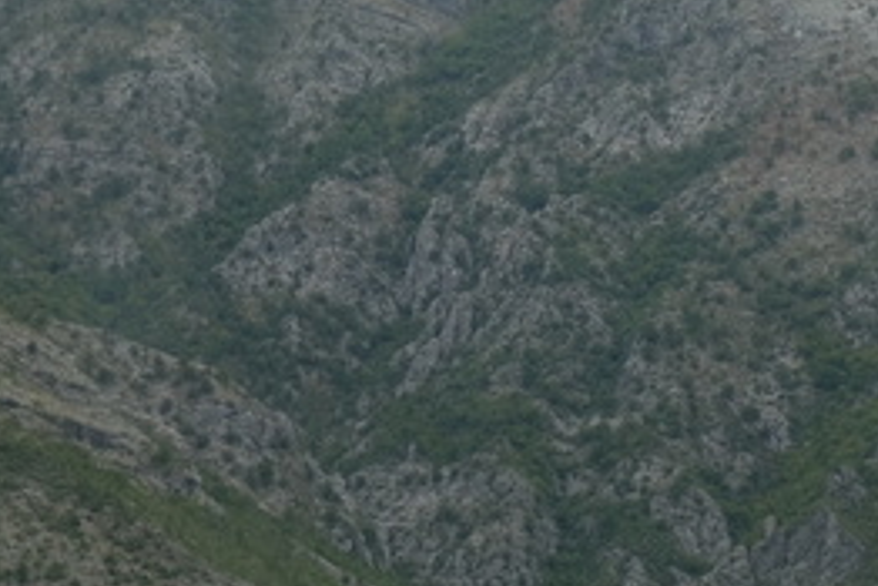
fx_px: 3172
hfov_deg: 15.7
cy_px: 184
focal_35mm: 130
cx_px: 670
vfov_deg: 10.6
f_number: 5.6
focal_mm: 28.9
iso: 200
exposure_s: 1/180
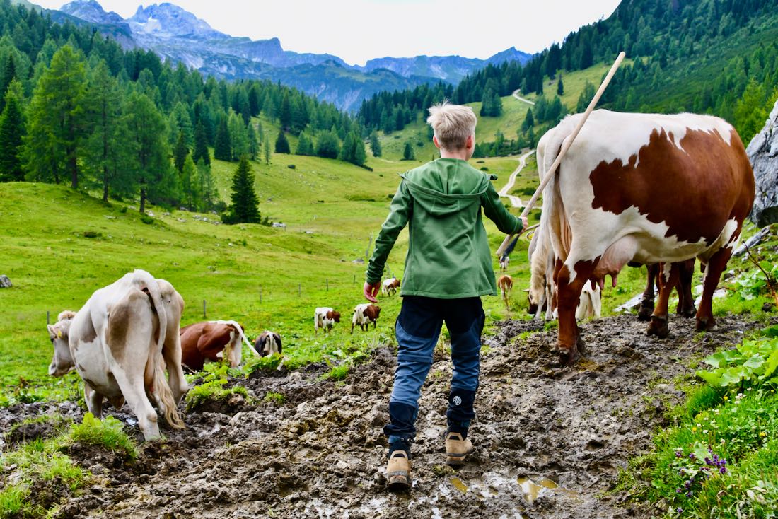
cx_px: 389
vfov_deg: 31.9
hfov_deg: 46.4
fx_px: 908
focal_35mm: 42
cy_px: 260
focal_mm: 28
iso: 250
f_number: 5.6
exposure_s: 1/250
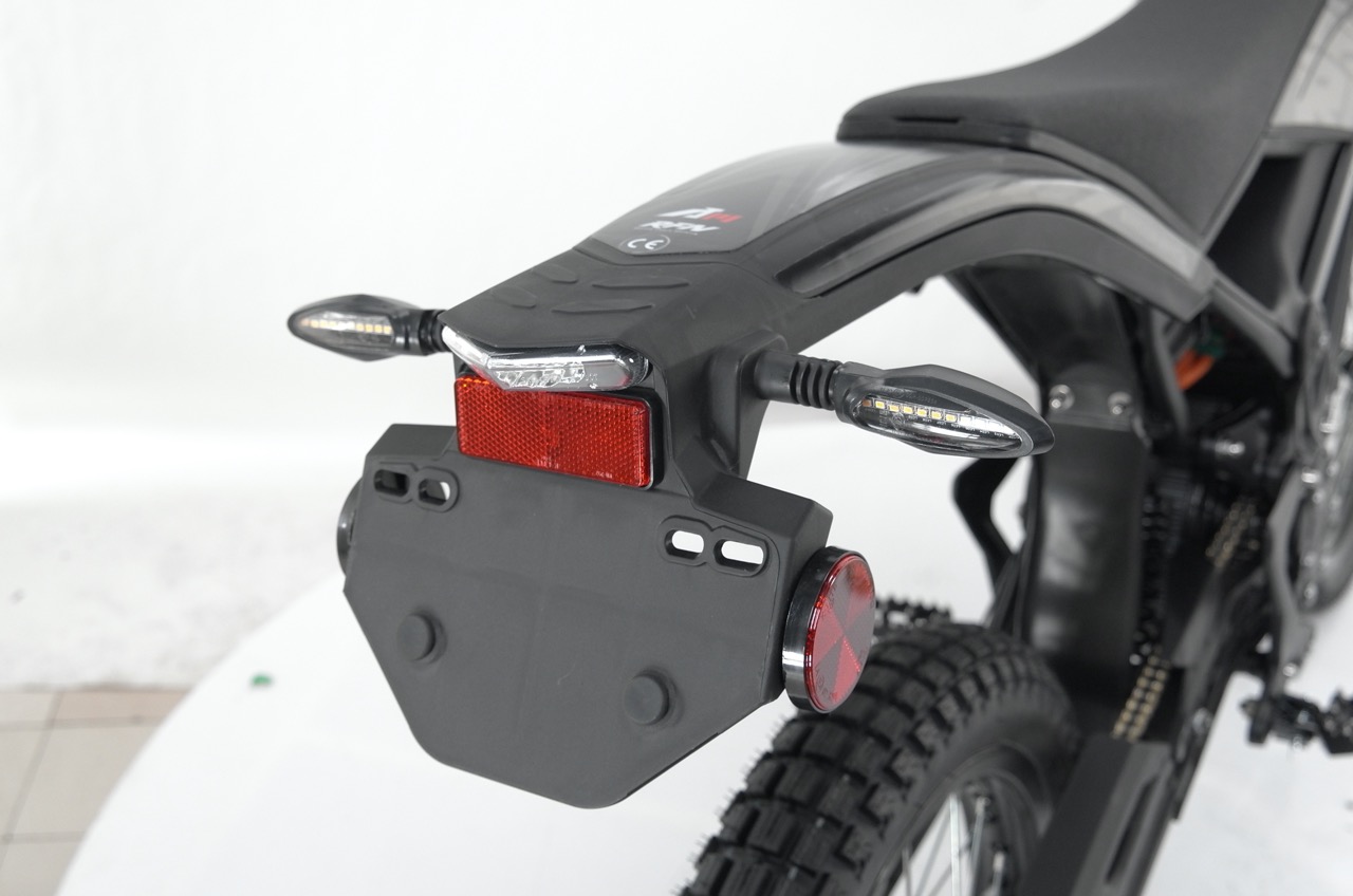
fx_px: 1538
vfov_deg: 32.5
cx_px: 676
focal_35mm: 41
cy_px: 448
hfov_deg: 47.5
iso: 800
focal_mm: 27.9
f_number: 5.6
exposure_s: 1/100
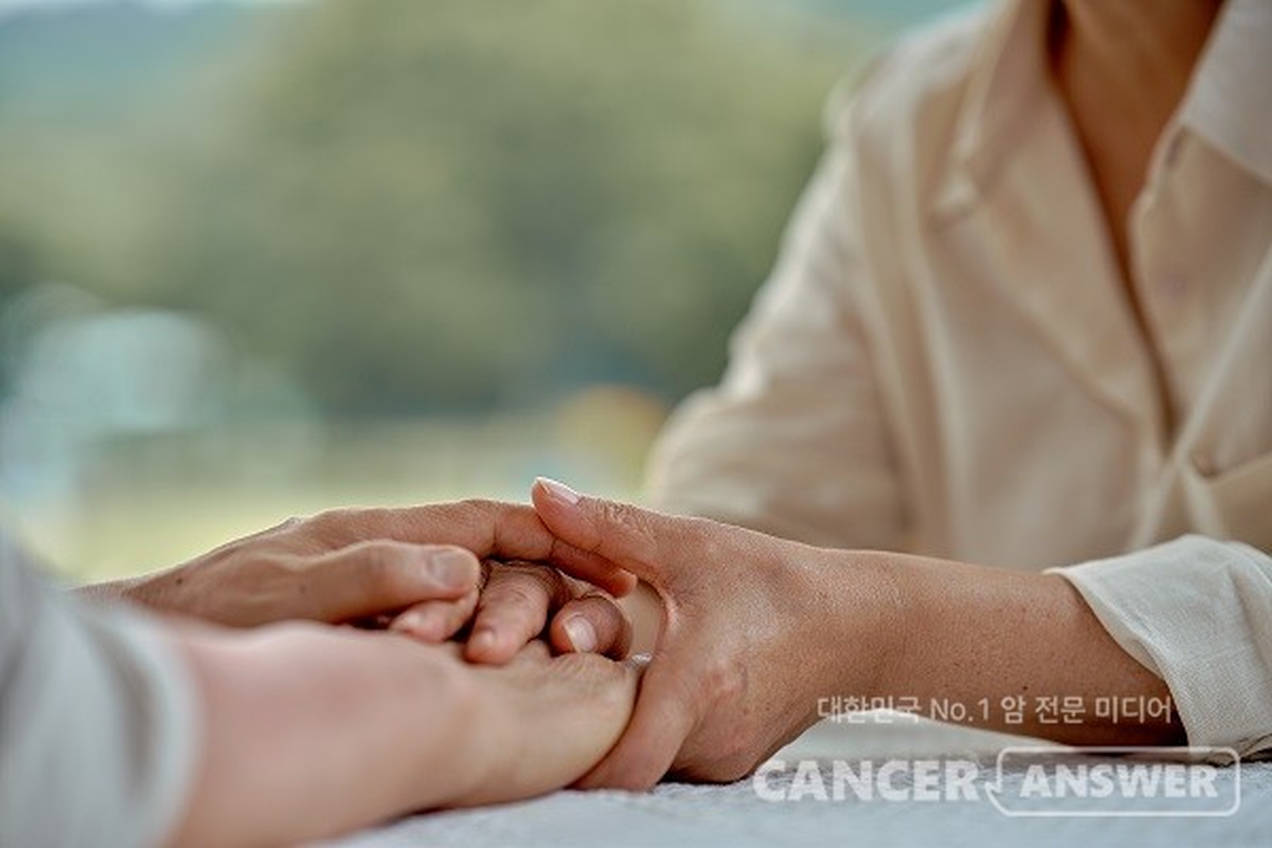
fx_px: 3003
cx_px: 636
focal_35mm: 85
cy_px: 424
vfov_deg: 16.1
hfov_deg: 23.9
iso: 250
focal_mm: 85
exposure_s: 1/640
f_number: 1.8
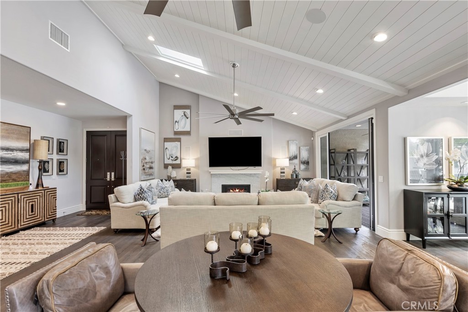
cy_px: 156
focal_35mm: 16
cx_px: 234
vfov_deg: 73.8
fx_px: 208
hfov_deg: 96.7
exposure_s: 1.6
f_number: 8
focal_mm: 16
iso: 100
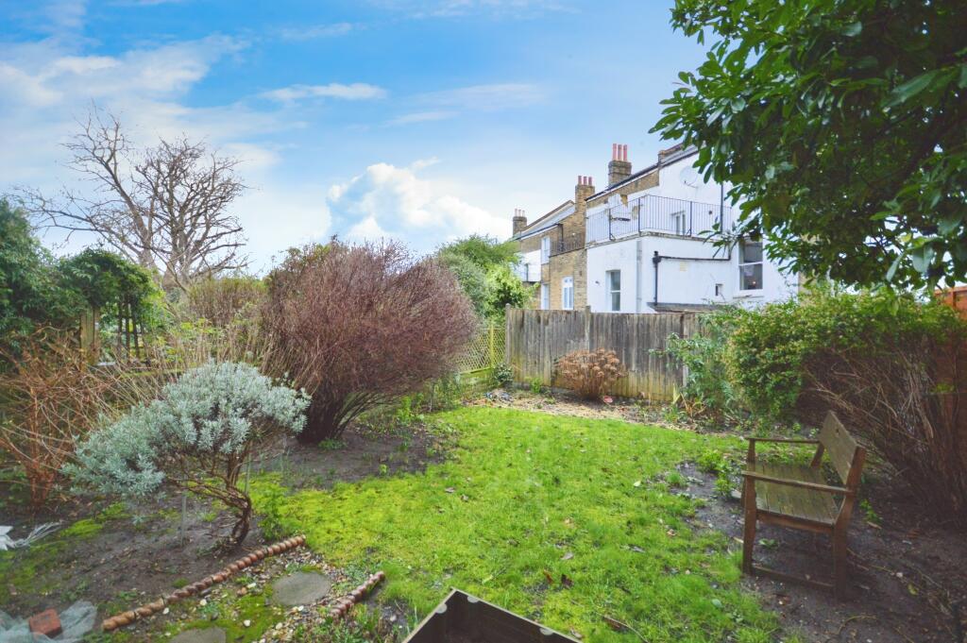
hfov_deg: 100.4
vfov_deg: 77.2
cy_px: 322
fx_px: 403
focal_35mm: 15
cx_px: 484
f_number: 4.5
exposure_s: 1/60
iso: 800
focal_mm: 10
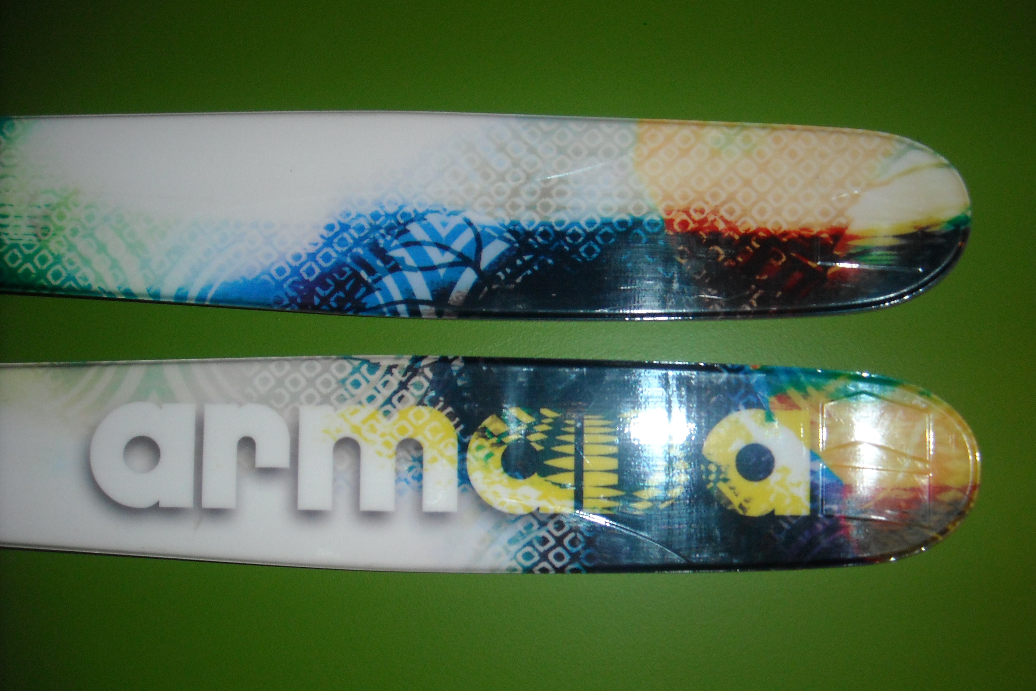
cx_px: 524
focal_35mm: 37
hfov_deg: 51.9
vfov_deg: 35.9
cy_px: 360
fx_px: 1065
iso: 200
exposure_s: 1/60
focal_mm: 5.7
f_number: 2.8
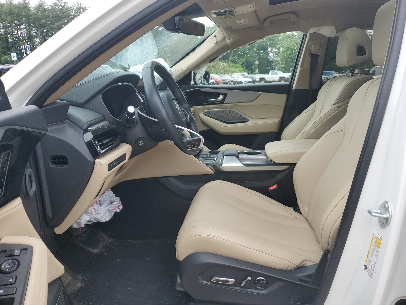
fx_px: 305
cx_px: 203
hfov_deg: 67.3
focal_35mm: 26
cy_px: 152
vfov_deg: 53.1
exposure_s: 1/278
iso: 50
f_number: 1.5
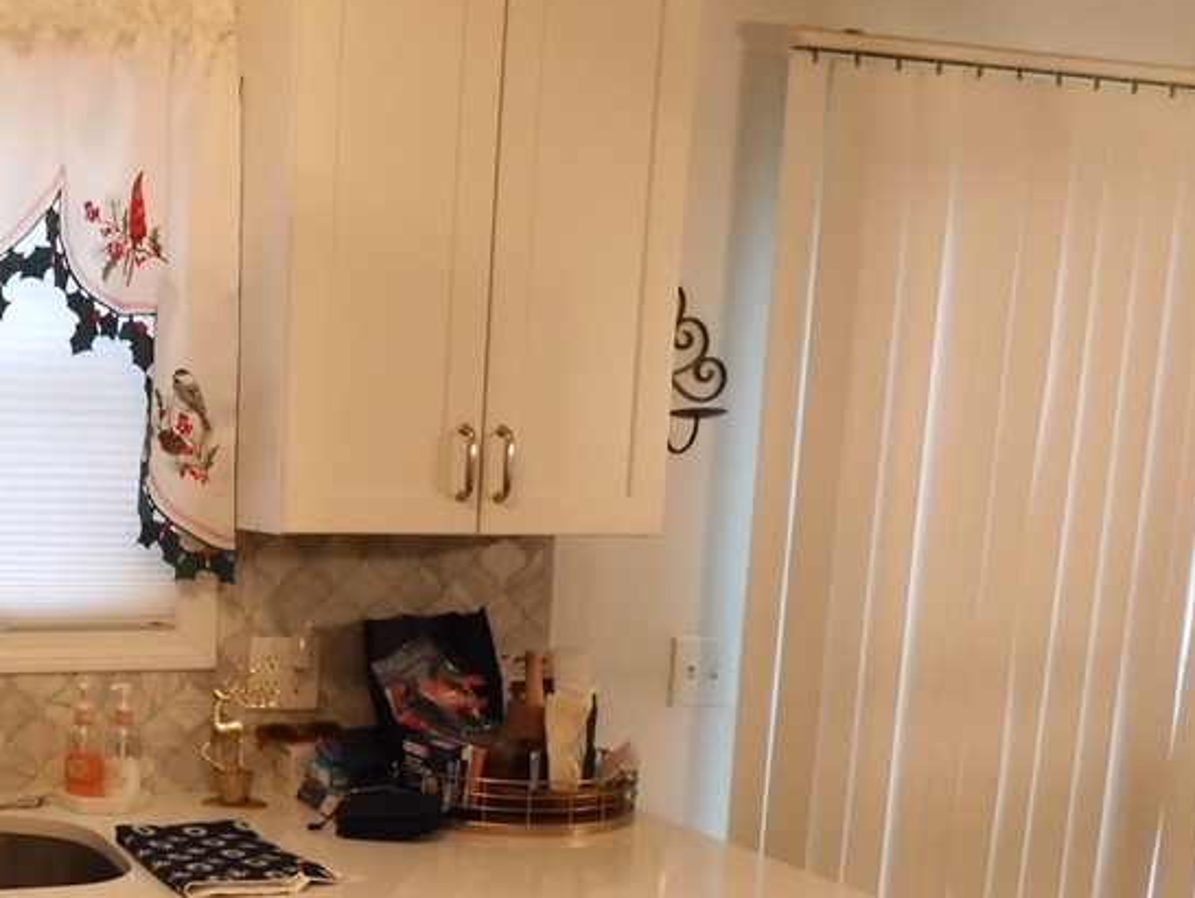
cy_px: 760
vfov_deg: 31.1
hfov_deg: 39.1
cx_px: 123
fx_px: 1554
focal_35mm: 45
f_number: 3.4
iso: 280
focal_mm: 4.3
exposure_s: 1/30
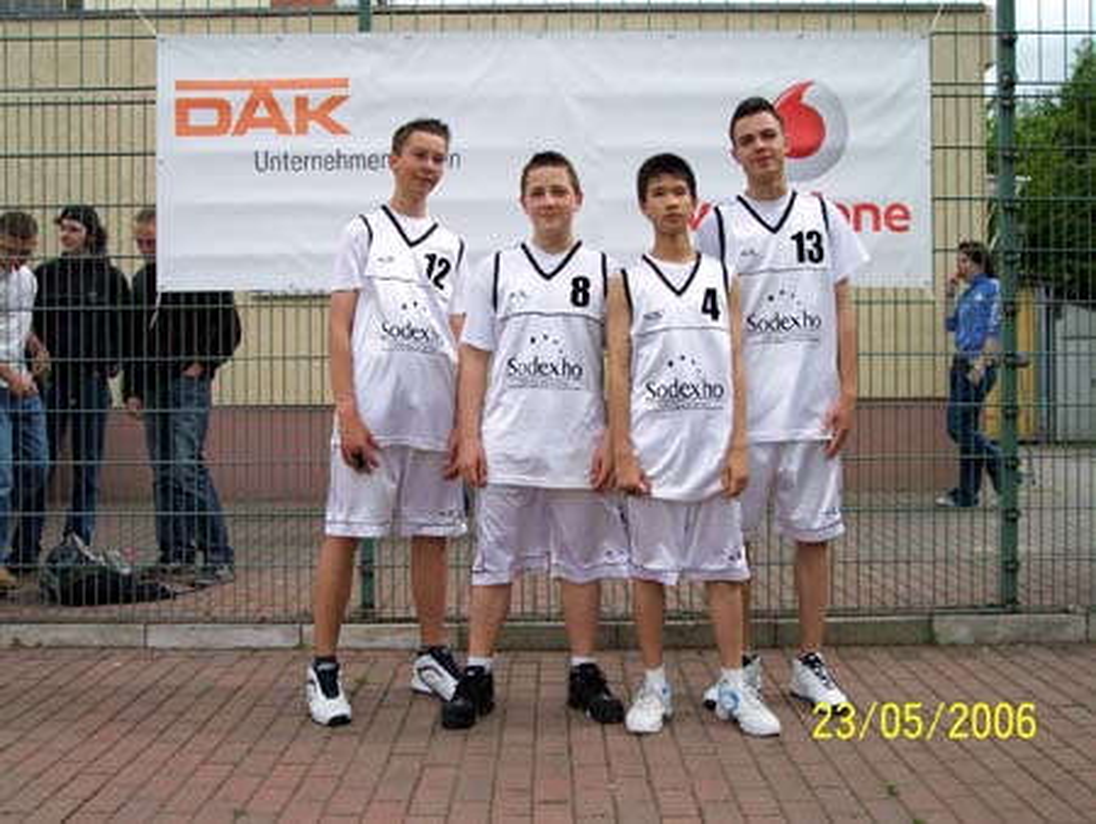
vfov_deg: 37.8
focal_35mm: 38
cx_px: 548
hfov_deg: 49.0
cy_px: 412
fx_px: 1204
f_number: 4.8
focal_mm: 8
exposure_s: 1/250
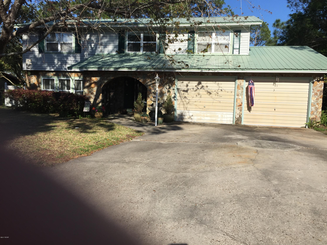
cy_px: 122
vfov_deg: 48.2
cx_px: 164
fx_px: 274
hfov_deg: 61.7
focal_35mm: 29
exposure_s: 1/2639
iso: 32
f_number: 2.2
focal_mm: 4.15
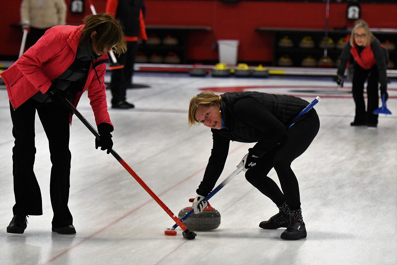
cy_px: 132
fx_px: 1918
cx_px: 198
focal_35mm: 174
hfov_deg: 11.8
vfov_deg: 7.9
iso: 3200
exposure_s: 1/1000
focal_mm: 116
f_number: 2.8
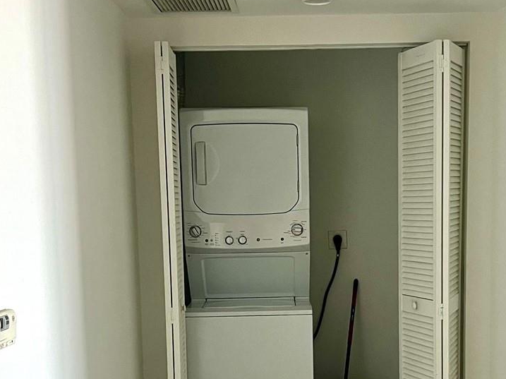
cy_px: 300
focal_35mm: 58
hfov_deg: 33.2
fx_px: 847
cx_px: 300
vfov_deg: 24.8
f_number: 1.5
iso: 160
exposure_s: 1/60
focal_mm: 5.7
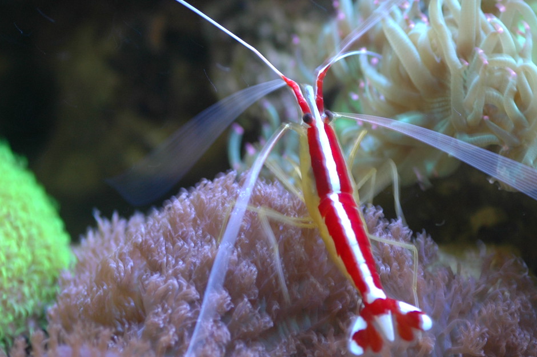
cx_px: 343
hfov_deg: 9.5
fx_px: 3219
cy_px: 203
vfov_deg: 6.3
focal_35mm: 216
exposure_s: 1/10
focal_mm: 90
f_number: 5
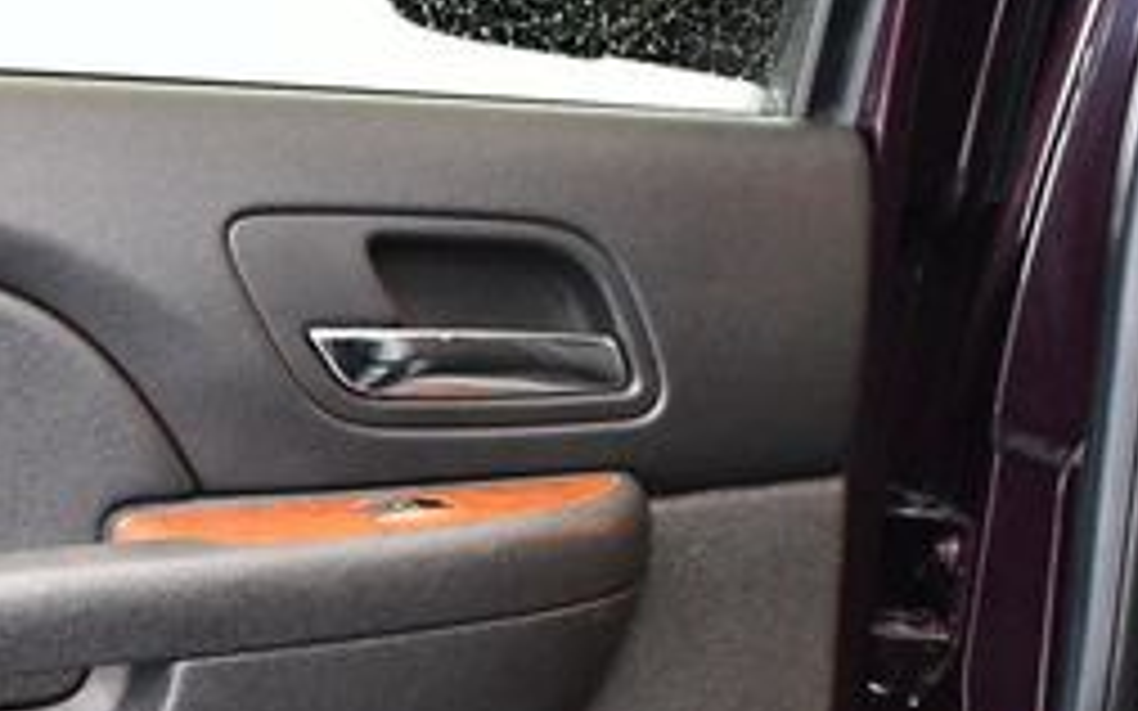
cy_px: 950
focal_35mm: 93
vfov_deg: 13.5
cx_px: 58
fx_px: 2884
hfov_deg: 21.7
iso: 6400
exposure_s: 1/60
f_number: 3.5
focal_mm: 18
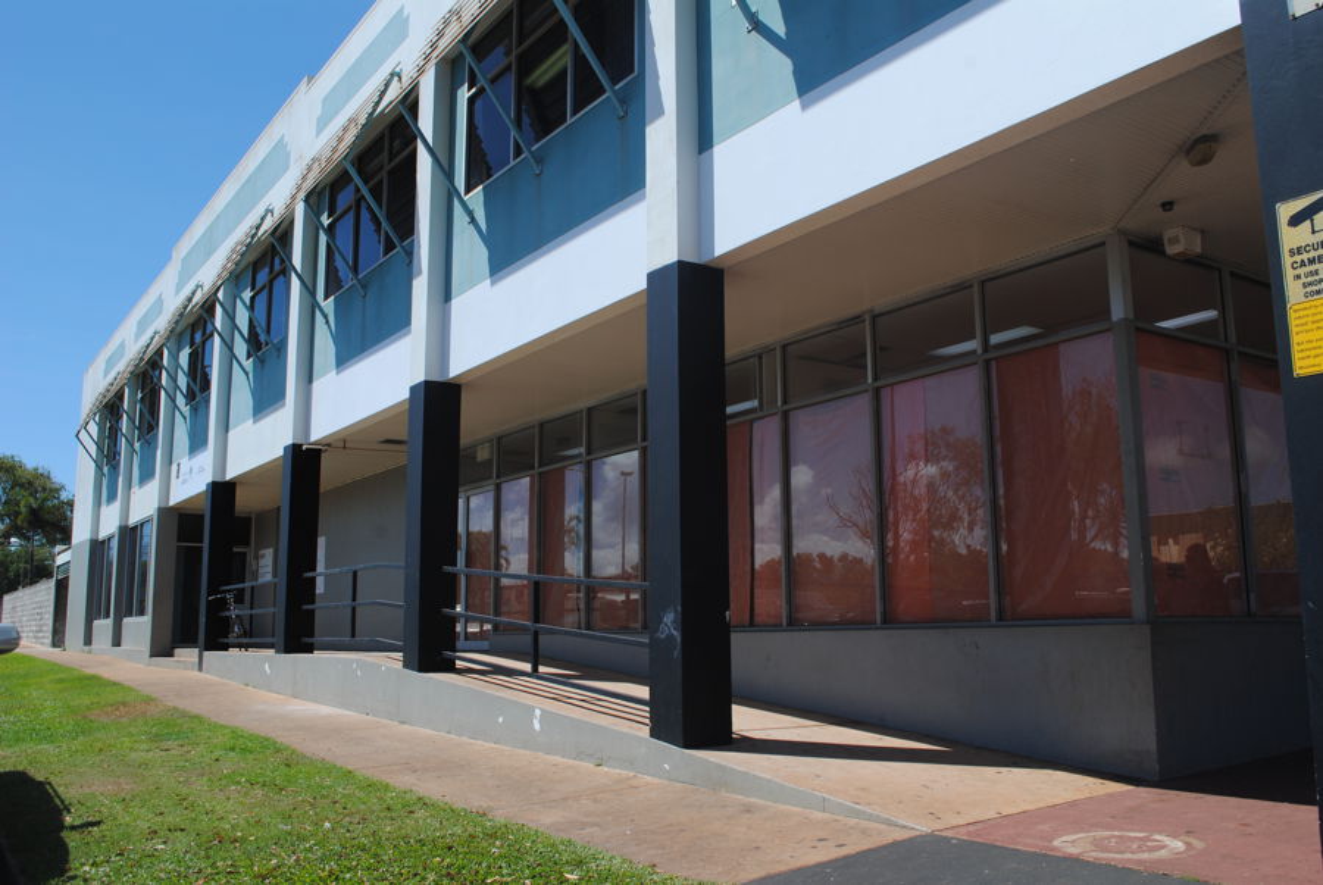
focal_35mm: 33
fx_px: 1214
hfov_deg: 57.2
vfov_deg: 40.1
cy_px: 442
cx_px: 662
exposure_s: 1/250
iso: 100
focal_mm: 22
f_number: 8
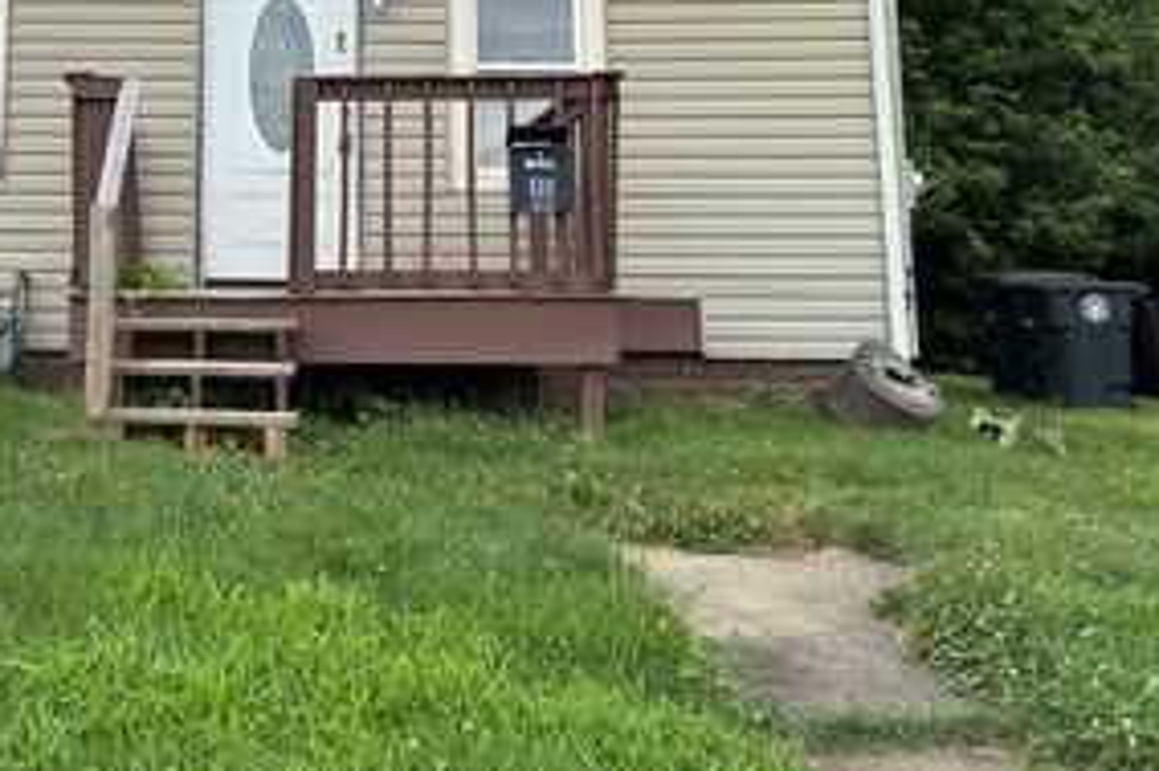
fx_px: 1416
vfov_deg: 28.9
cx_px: 257
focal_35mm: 44
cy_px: 31
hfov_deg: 42.8
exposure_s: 1/2105
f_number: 1.78
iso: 80
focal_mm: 6.76
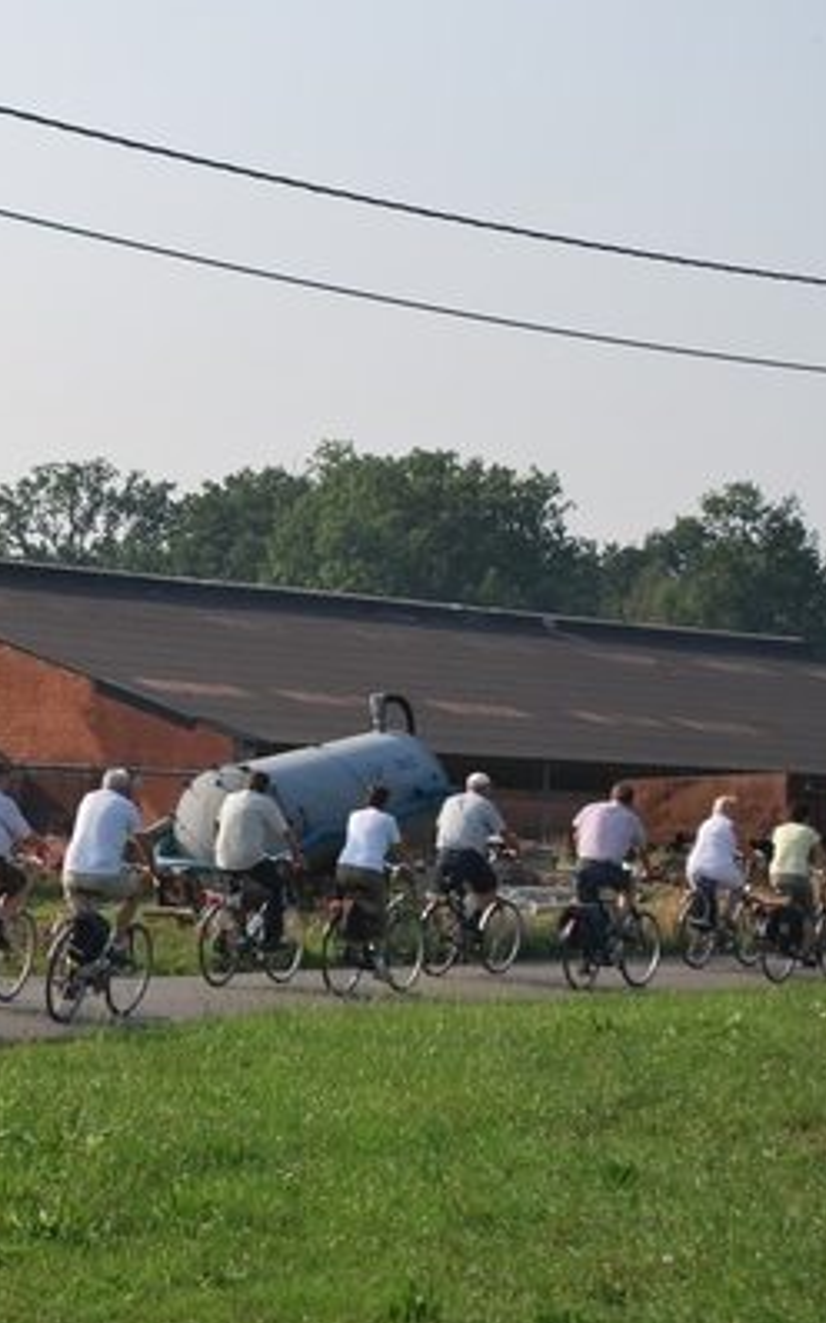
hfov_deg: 11.6
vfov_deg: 18.8
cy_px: 658
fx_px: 3999
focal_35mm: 111
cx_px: -83
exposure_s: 1/250
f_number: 8
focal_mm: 48
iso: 100
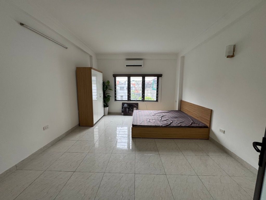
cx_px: 133
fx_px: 108
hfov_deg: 102.1
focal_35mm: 14
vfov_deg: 85.7
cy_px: 100
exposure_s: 1/100
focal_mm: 2.22
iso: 200
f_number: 2.2
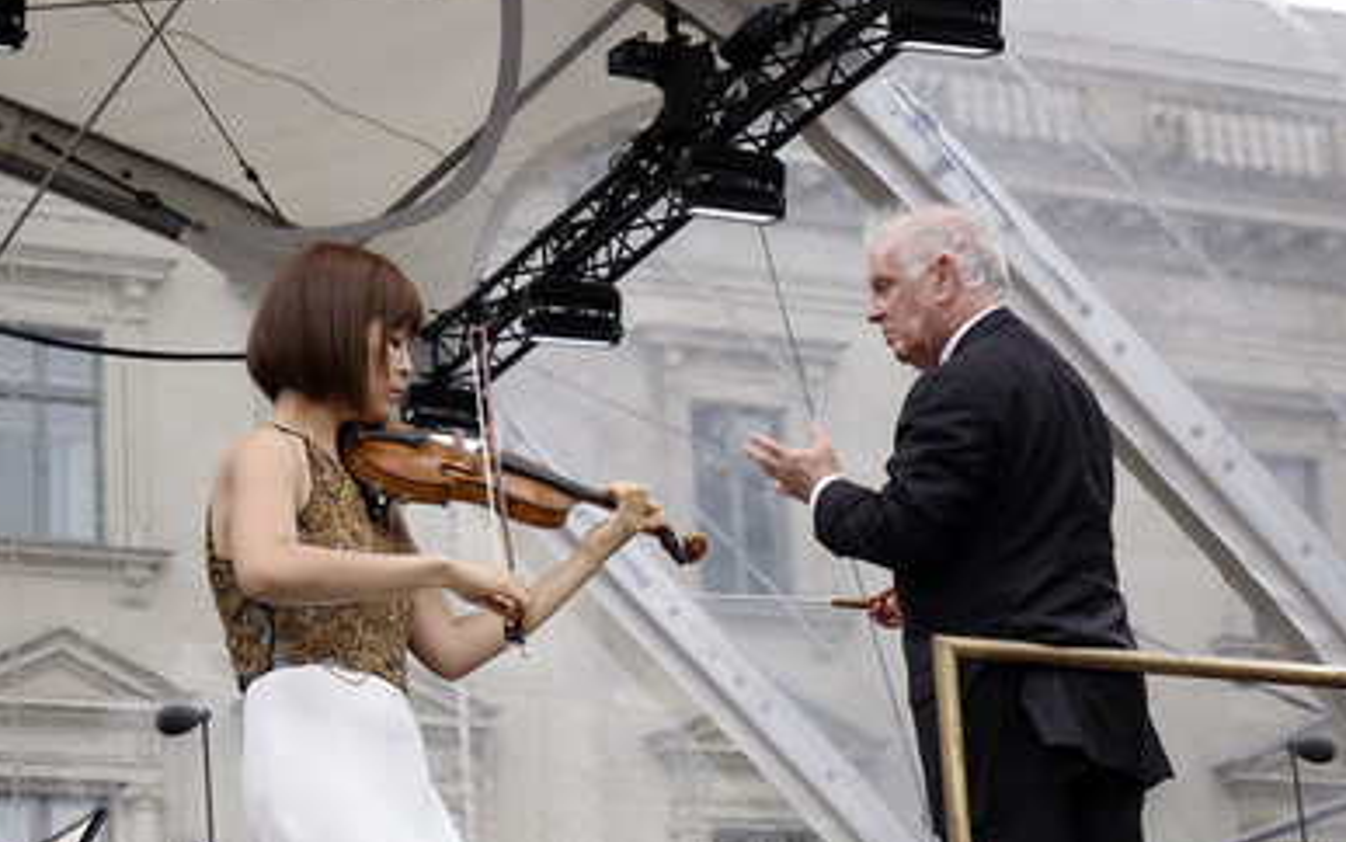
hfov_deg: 20.6
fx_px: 3706
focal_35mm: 101
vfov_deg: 13.0
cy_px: 470
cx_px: 614
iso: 100
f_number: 4.5
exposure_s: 1/200
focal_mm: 31.27
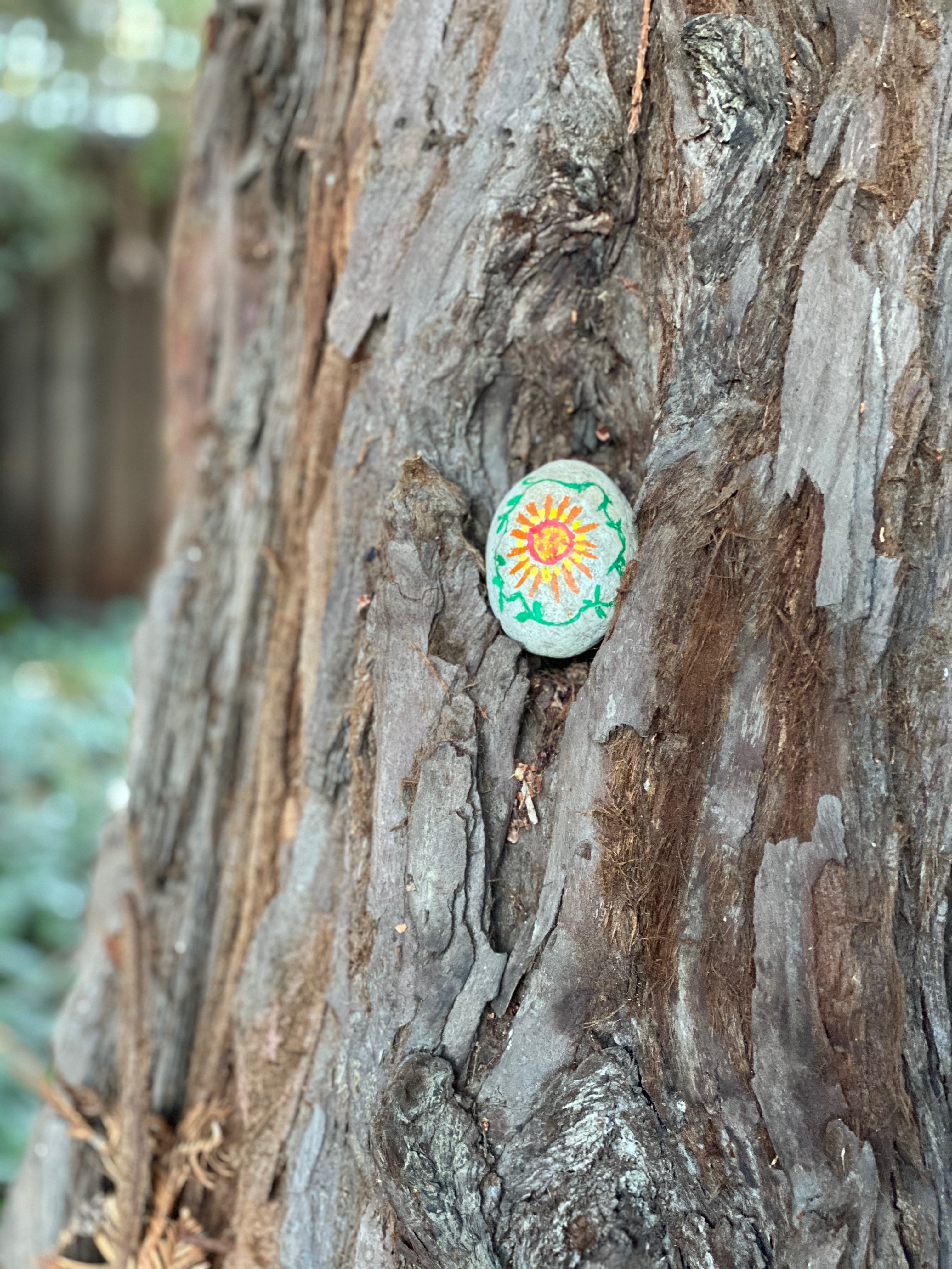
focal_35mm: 52
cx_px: 476
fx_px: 1907
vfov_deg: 36.8
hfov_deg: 28.0
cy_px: 634
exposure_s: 1/30
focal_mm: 6
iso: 400
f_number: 2
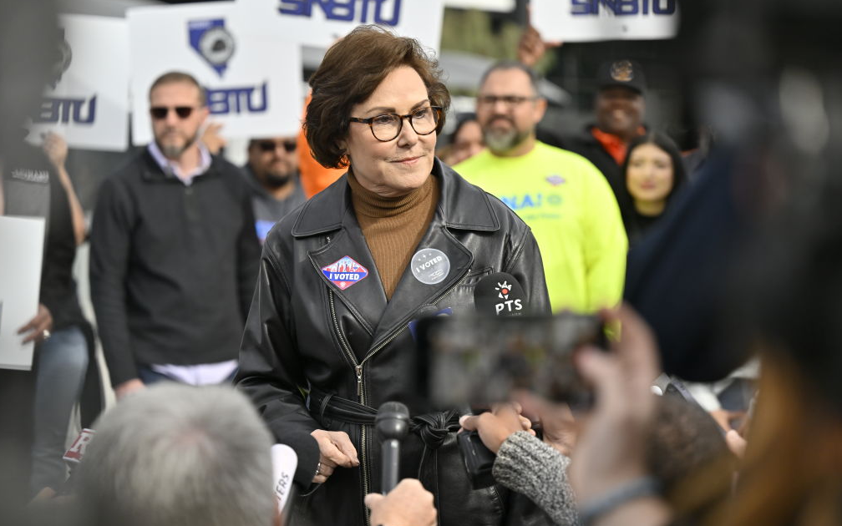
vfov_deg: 14.8
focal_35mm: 88
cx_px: 418
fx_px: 2019
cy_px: 267
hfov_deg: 23.6
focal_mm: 85
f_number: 2.8
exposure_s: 1/5000
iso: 400
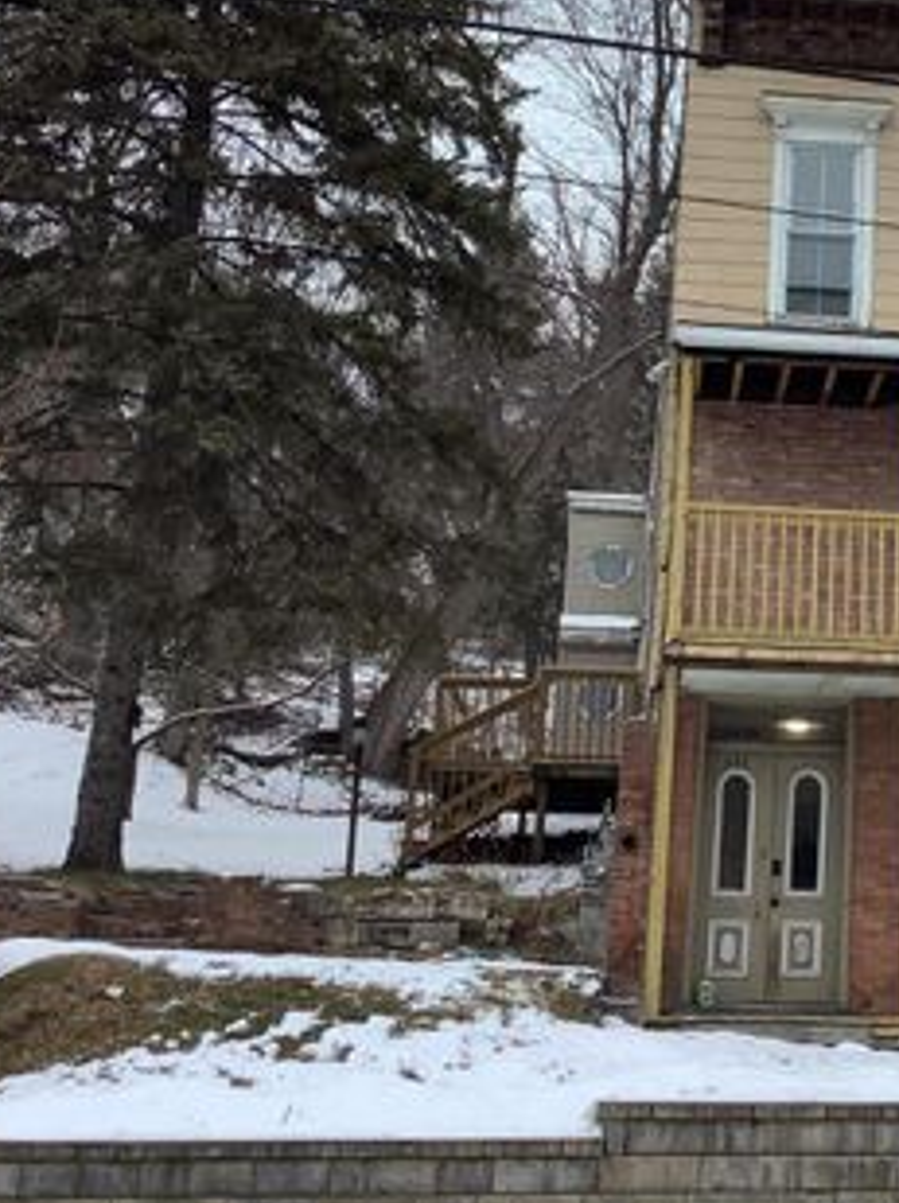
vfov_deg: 28.6
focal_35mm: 67
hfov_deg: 21.1
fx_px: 2325
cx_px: 918
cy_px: 317
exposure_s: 1/167
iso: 25
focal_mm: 3.3
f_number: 2.4
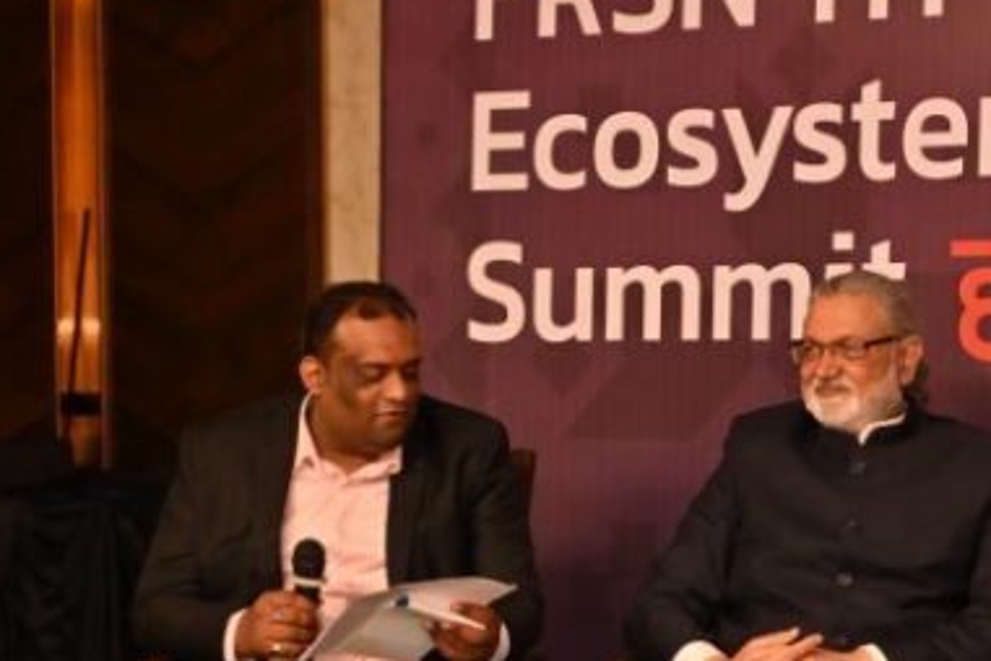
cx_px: 814
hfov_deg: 15.9
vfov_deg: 10.7
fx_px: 3523
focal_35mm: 128
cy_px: 567
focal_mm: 70
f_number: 5.6
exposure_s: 1/125
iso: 3200
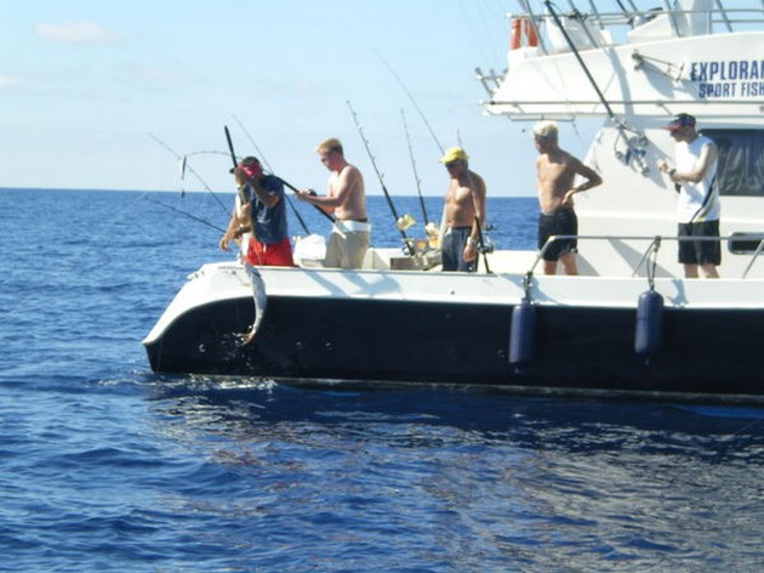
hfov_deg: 18.2
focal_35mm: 108
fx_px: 2383
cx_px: 382
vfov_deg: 13.7
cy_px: 286
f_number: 5.9
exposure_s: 1/160
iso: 50
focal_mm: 18.9
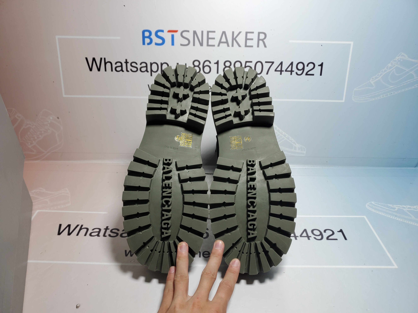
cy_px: 156
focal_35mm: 26
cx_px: 209
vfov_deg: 53.1
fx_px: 314
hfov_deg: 67.3
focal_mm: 4.3
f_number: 1.5
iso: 50
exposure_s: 1/411
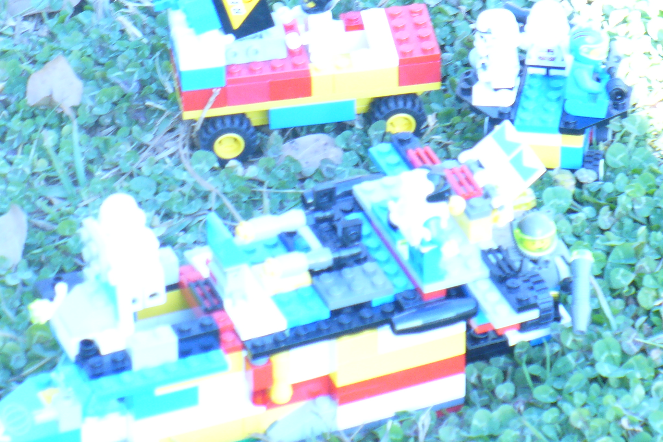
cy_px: 196
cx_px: 332
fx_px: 5856
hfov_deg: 6.5
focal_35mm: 318
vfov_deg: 4.3
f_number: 4.5
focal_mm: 36.6
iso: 100
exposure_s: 1/20
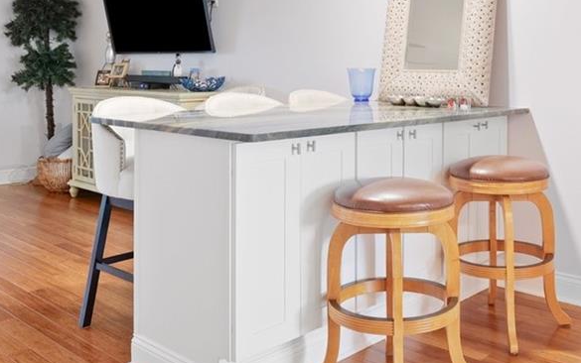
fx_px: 618
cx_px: 377
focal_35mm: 39
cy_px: 64
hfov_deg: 49.7
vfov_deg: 31.8
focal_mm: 14
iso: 400
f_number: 8
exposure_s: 1/2
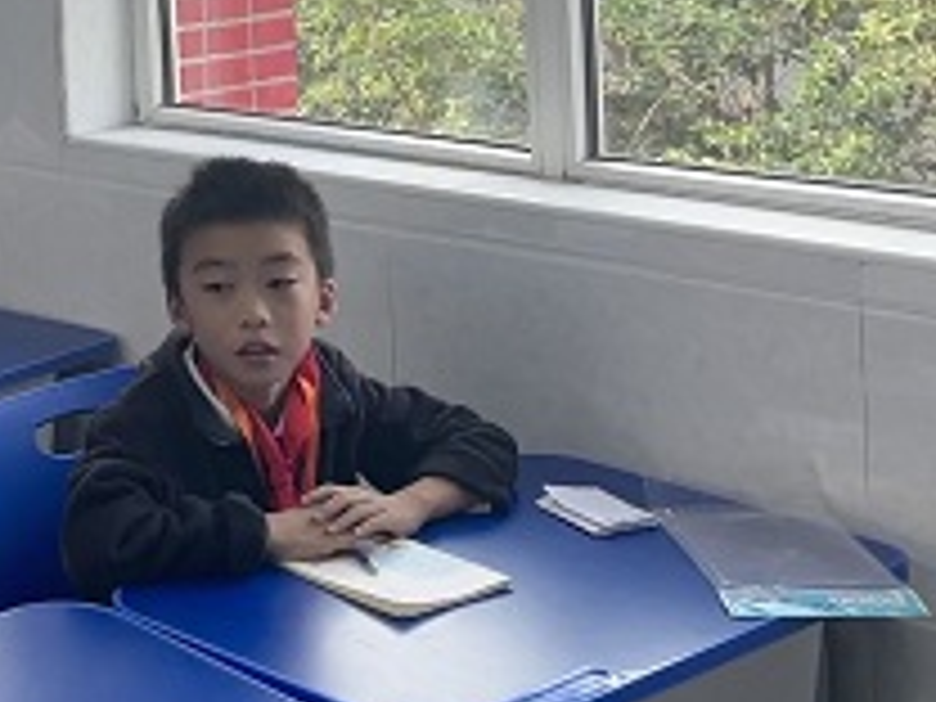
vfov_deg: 19.0
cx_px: -144
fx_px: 2028
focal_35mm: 75
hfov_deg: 24.0
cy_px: -27
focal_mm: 5.1
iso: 64
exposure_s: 1/157
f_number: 1.6
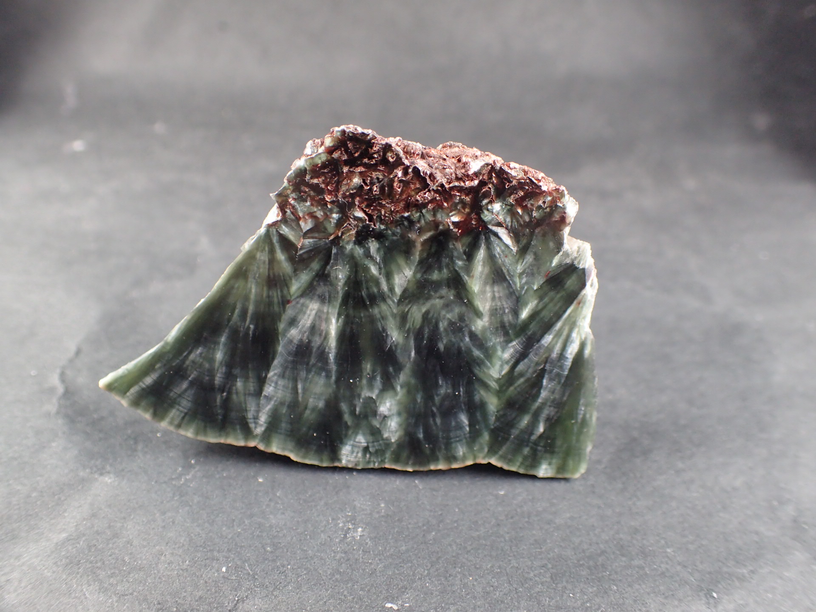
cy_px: 306
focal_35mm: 30
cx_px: 408
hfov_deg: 60.0
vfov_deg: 46.8
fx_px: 707
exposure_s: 1/125
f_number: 2.3
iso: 320
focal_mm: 5.5
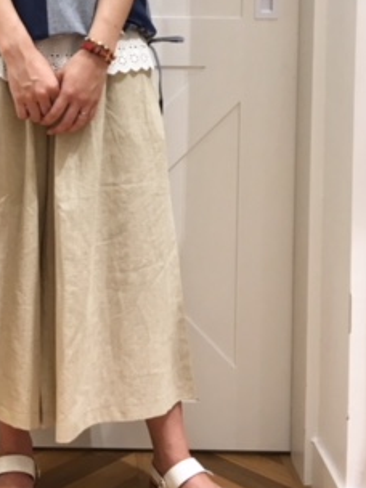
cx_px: 72
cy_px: 66
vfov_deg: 30.5
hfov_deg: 23.7
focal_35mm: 61
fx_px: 860
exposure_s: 1/30
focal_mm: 4.15
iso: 50
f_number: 2.2
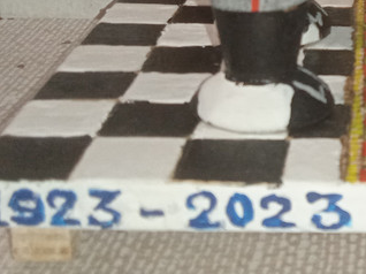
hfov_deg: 19.2
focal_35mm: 94
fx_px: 993
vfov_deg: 15.1
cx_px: 484
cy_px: -67
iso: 262
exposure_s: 1/33.3
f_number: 2.2
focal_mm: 3.43
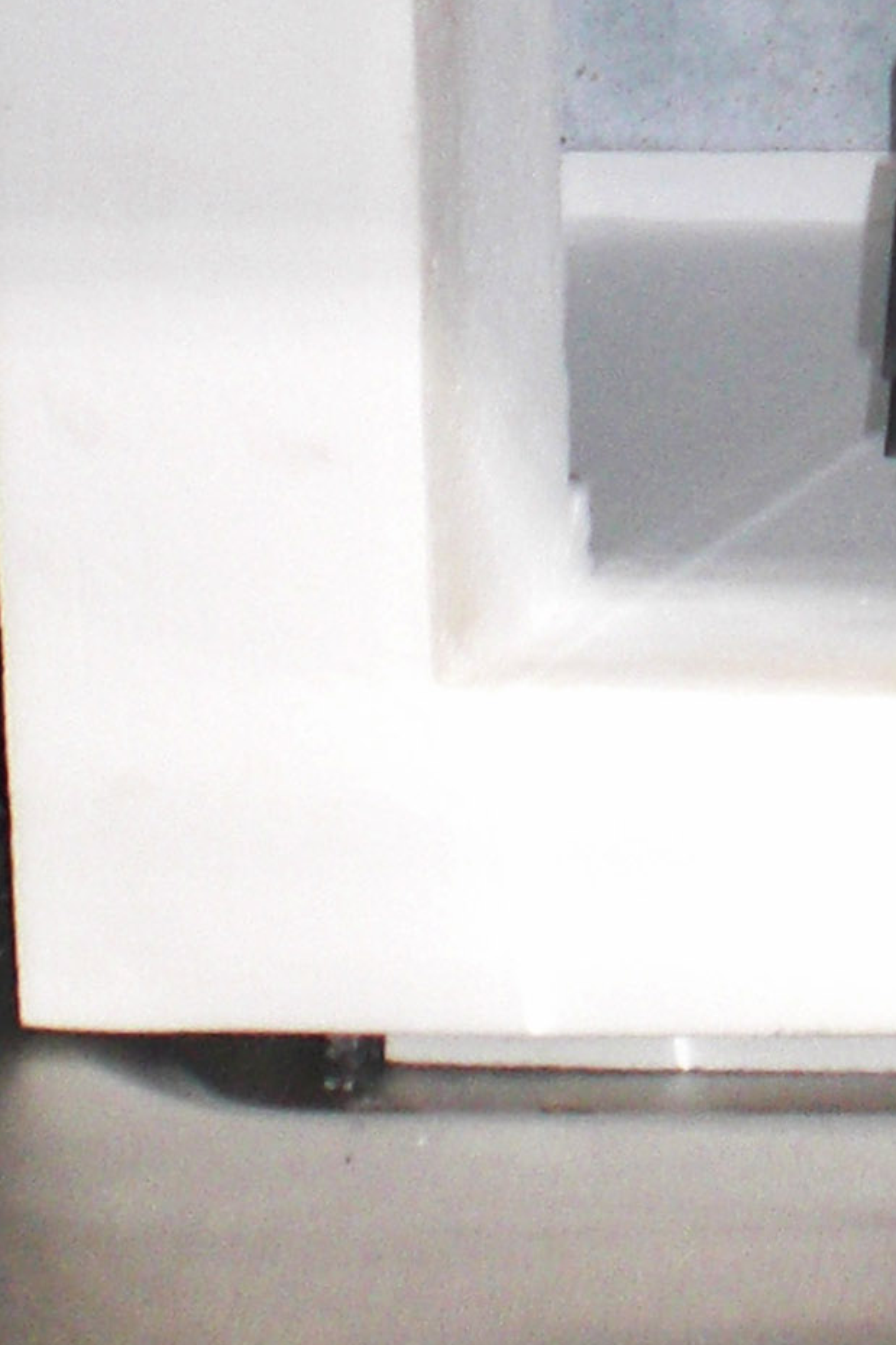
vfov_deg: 13.5
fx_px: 5490
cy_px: -327
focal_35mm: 147
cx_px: 1100
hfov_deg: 9.2
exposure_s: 1/60
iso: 200
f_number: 3.1
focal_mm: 6.3
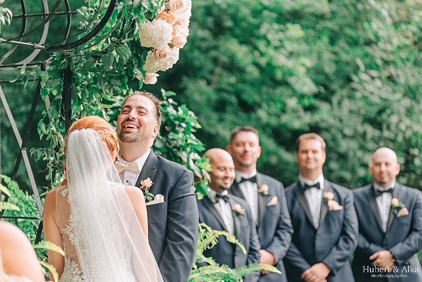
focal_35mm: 170
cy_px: 141
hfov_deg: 12.1
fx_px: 1993
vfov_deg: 8.1
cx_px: 211
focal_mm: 170
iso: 640
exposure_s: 1/800
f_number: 2.8
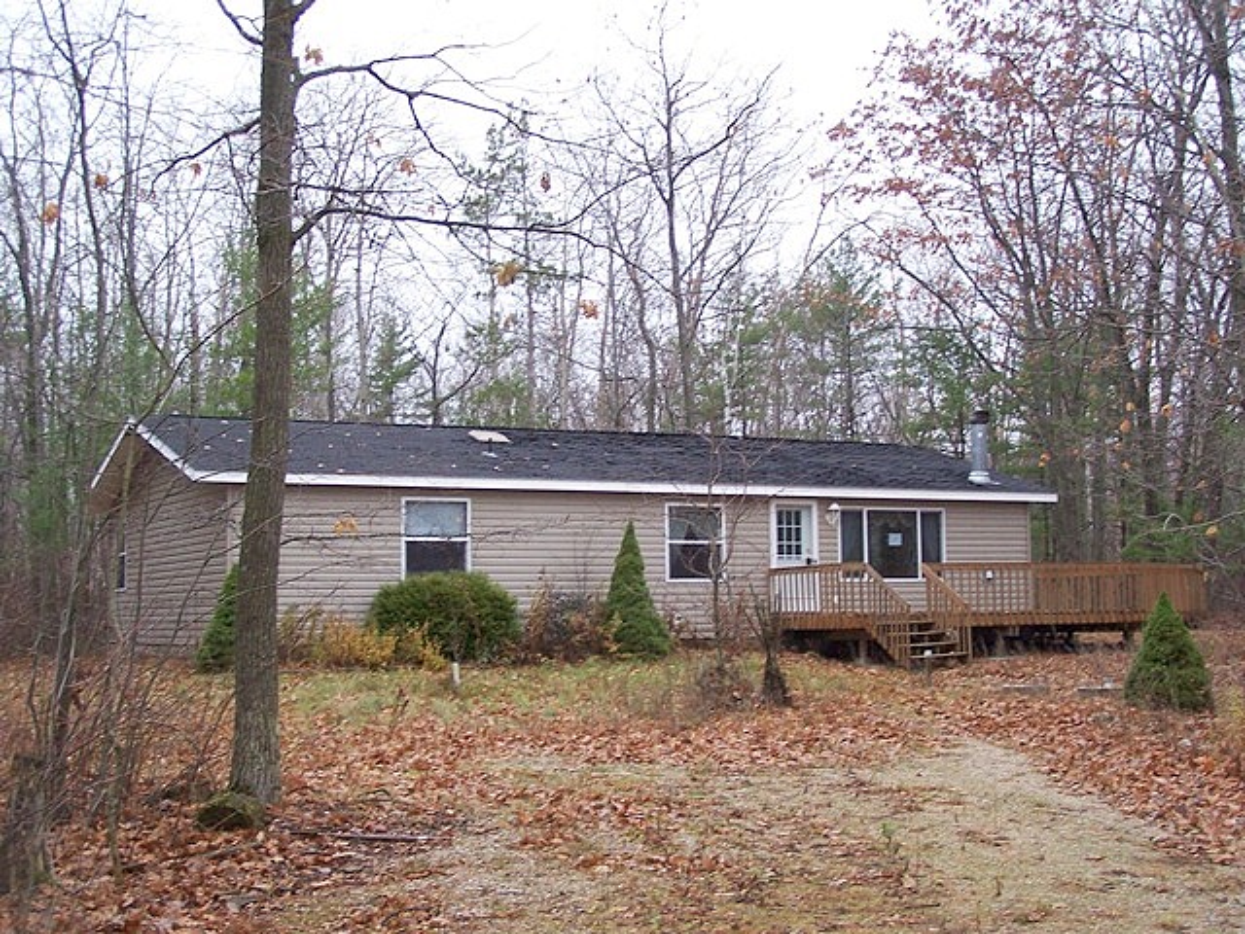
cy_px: 467
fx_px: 1834
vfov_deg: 28.6
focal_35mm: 51
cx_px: 622
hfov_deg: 37.5
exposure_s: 1/60
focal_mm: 8.5
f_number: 3
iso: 140
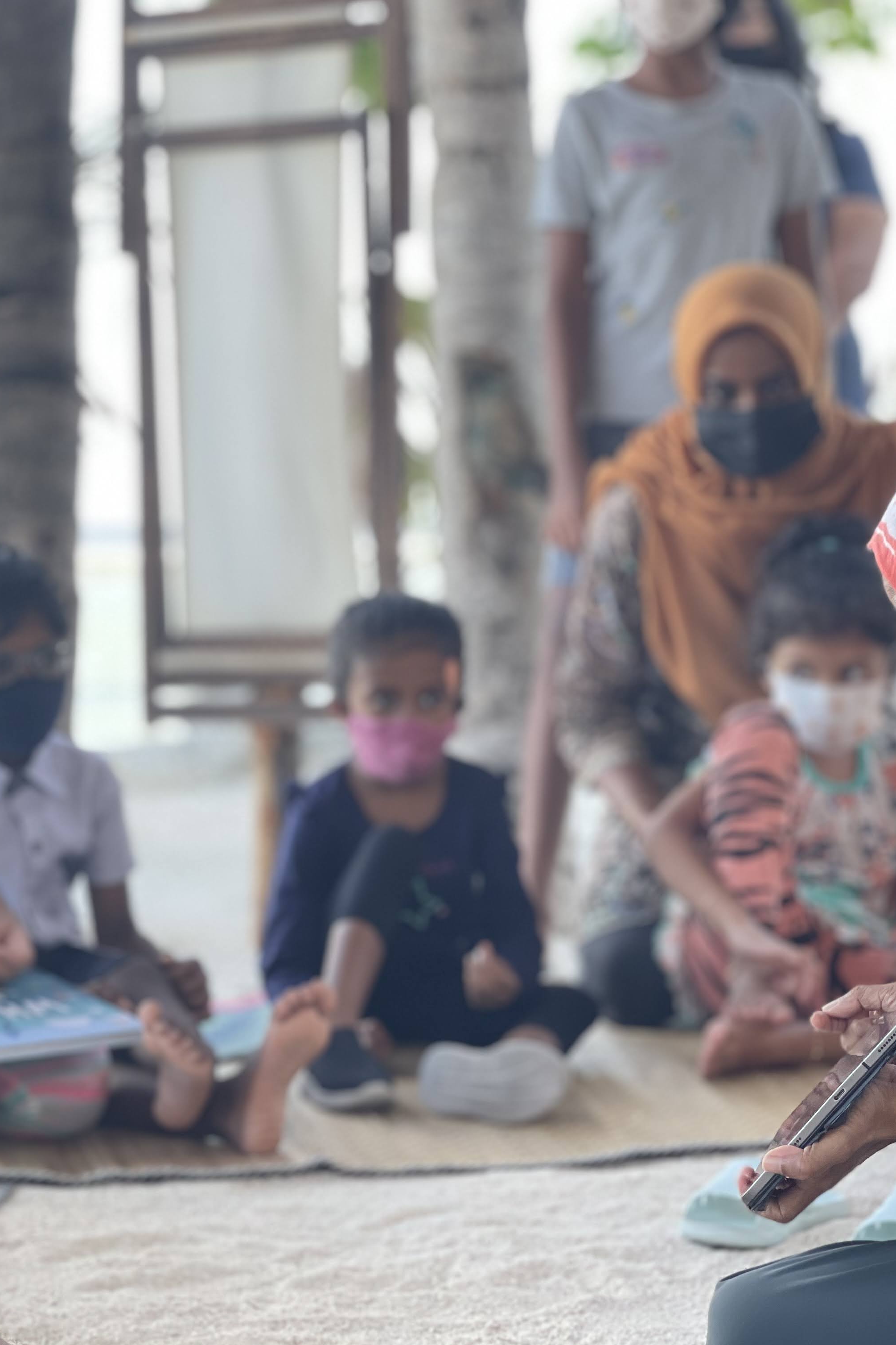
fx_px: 3323
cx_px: 380
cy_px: 673
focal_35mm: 89
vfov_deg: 22.9
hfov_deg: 15.3
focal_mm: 7.5
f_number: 2.2
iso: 50
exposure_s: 1/121
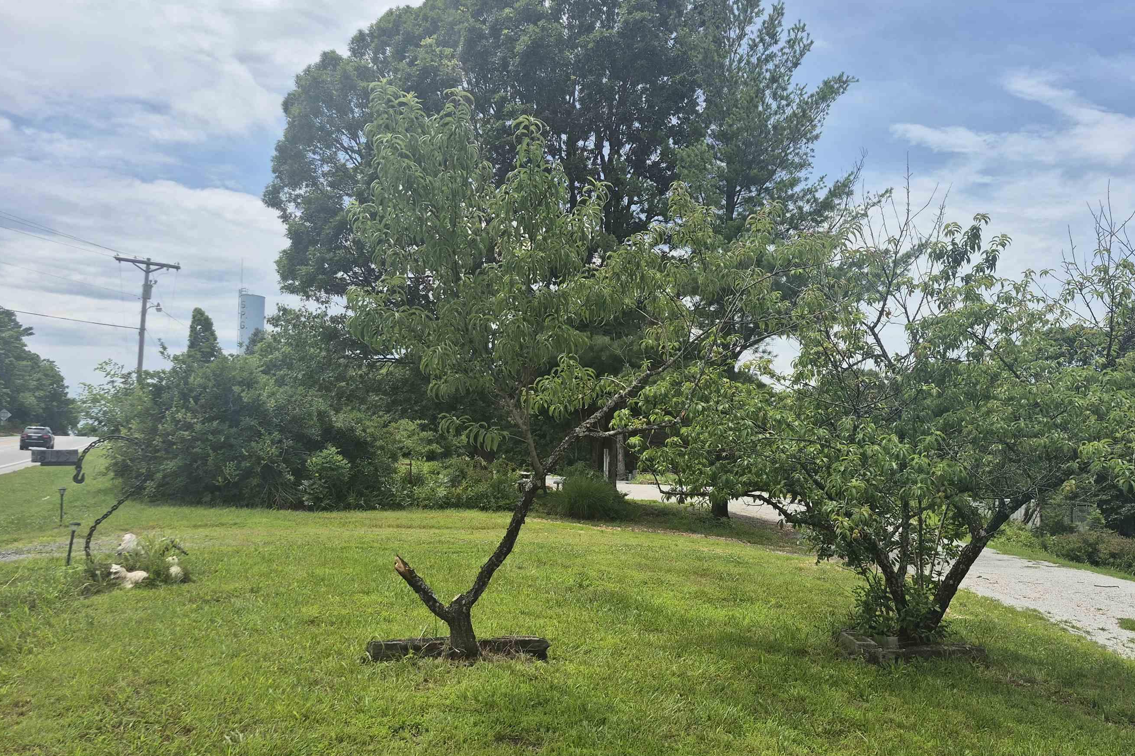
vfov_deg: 46.3
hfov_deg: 65.2
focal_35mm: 28
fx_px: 883
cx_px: 640
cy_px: 414
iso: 25
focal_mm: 5.4
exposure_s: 1/2056
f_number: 1.8
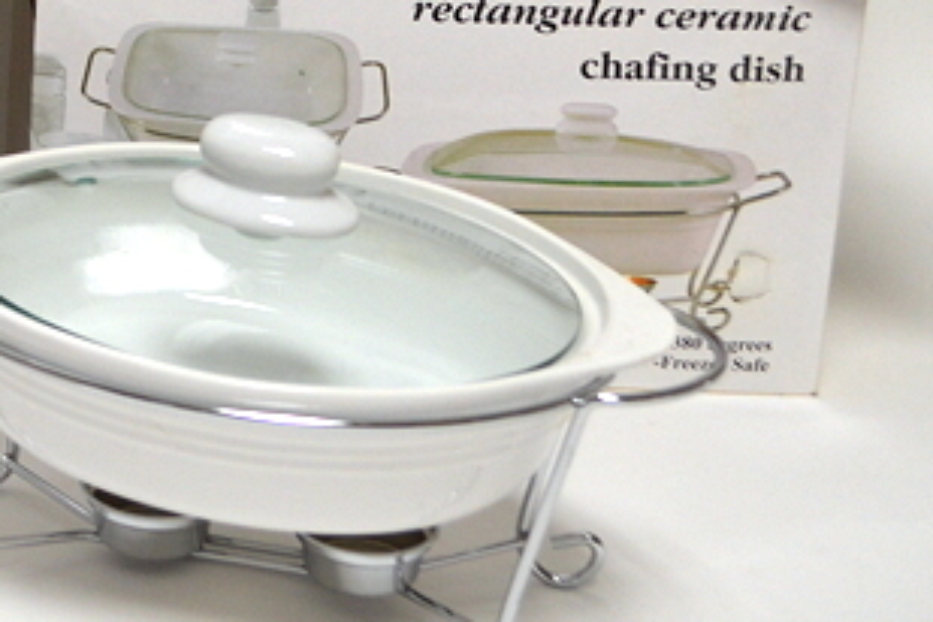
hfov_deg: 19.8
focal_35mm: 97
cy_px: -104
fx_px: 2514
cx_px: -181
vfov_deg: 13.7
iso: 400
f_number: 5
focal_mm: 20
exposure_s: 1/60
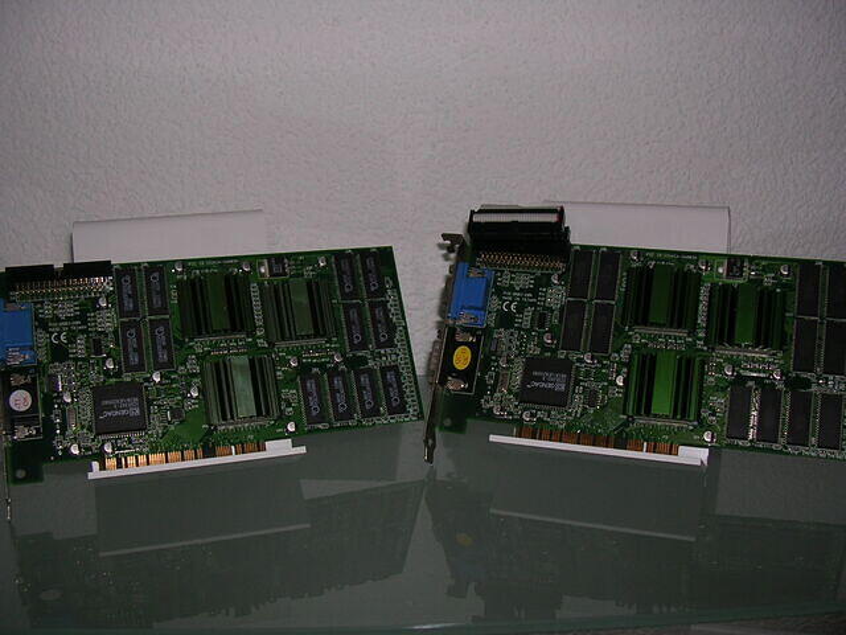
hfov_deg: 49.0
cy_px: 318
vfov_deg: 37.7
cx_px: 423
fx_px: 929
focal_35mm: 38
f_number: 2.8
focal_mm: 5.8
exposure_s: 1/60.1
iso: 50
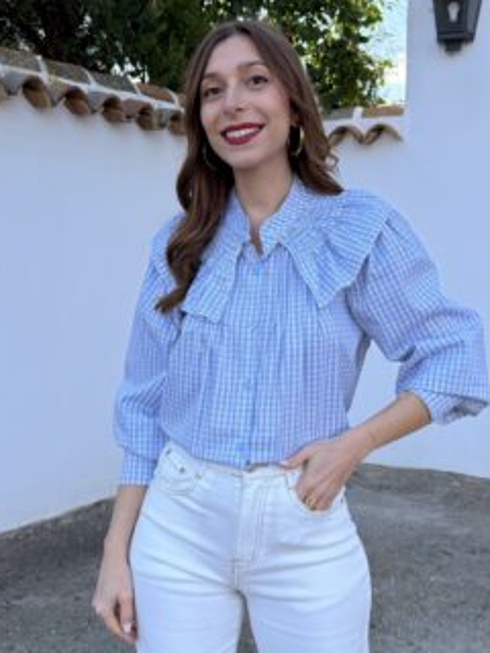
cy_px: 359
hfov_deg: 46.8
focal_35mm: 30
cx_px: 247
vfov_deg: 59.8
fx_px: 566
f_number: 1.78
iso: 100
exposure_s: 1/1046
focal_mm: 6.76
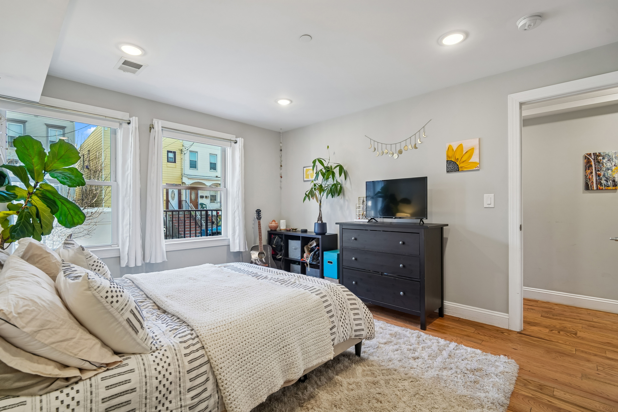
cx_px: 309
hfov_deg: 96.7
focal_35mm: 16
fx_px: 275
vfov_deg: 73.7
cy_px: 206
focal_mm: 16
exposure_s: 1/15
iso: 400
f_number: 8
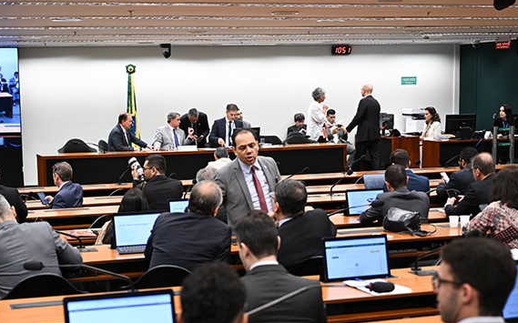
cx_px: 198
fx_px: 847
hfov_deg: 33.9
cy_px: 250
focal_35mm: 60
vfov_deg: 21.4
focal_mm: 39
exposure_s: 1/60
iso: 200
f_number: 2.8
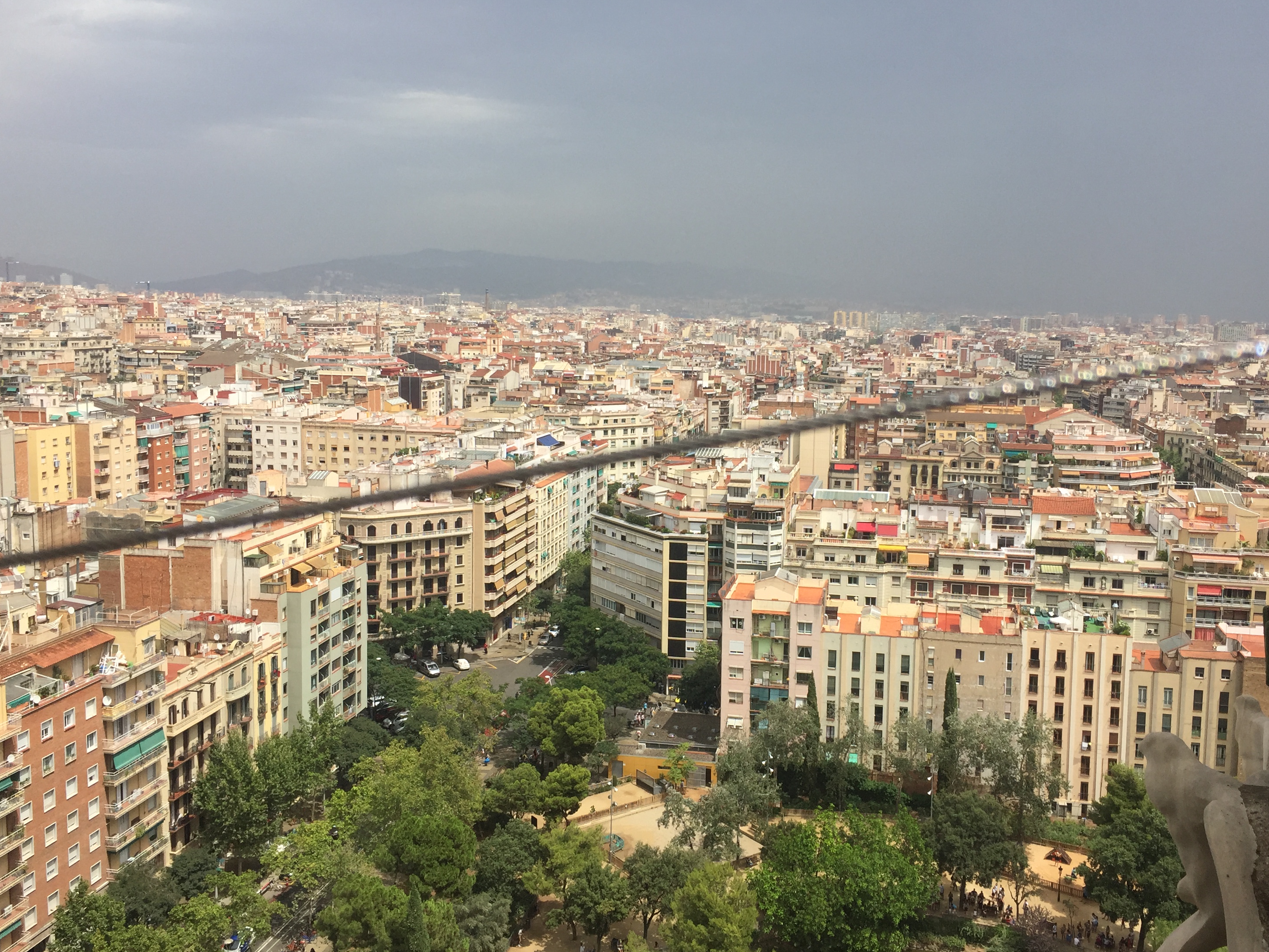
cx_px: 682
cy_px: 434
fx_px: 1210
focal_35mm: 33
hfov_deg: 55.3
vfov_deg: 42.9
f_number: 2.2
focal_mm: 4.15
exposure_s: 1/2639
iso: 32
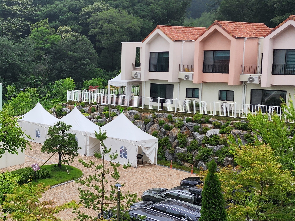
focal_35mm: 51
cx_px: -6
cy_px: 104
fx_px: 435
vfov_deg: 28.6
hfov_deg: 33.9
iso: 12
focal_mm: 6.4
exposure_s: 1/353
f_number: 1.8
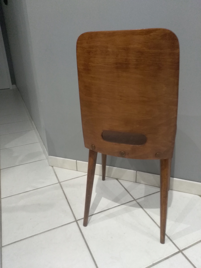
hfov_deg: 53.1
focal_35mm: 26
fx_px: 201
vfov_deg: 67.3
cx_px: 100
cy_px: 134
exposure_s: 1/14.3
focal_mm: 3.54
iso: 790
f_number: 2
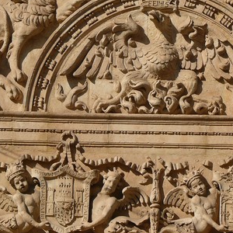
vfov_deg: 6.2
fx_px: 2140
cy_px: 75
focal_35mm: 281
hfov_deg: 6.2
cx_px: 150
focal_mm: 26.9
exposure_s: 1/200
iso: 100
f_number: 5.6
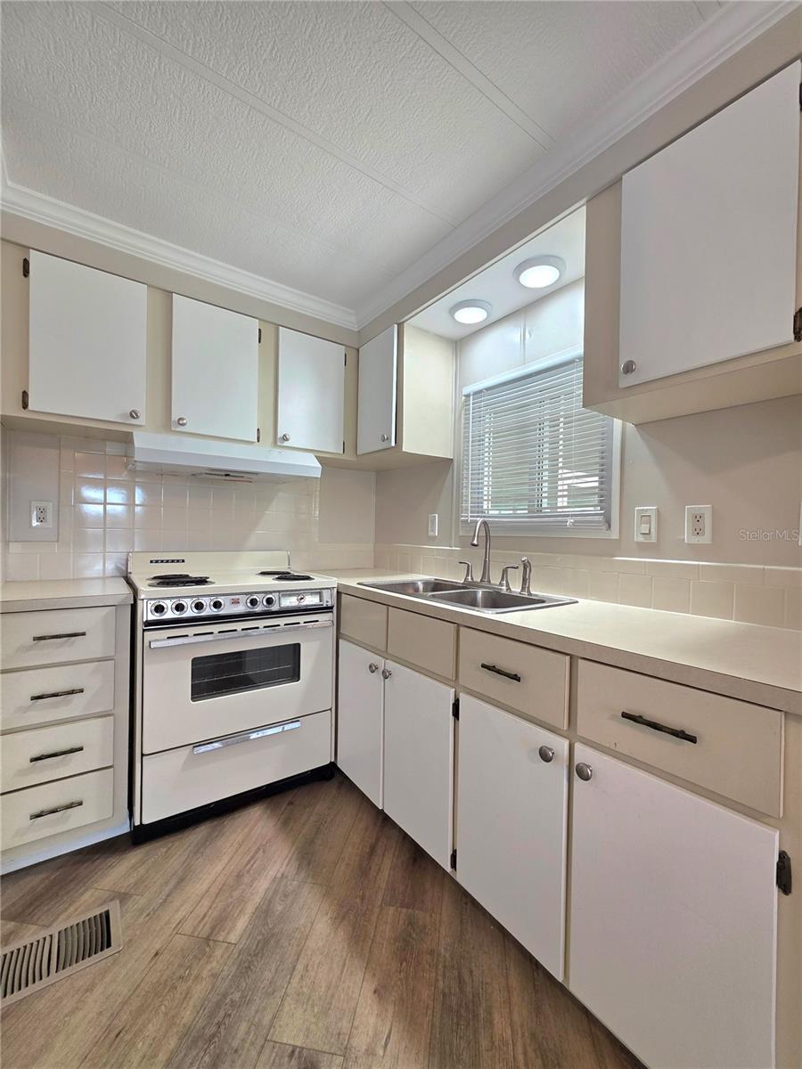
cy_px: 534
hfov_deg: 89.9
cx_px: 401
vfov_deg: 106.2
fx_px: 402
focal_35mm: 13
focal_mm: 2.2
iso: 100
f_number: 1.9
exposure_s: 1/120
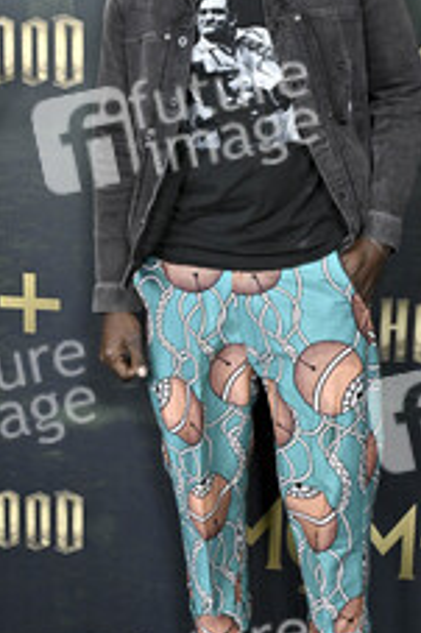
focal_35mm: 74
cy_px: 268
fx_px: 1300
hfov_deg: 18.4
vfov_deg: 27.3
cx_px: 257
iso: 1600
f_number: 6.3
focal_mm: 42
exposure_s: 1/320
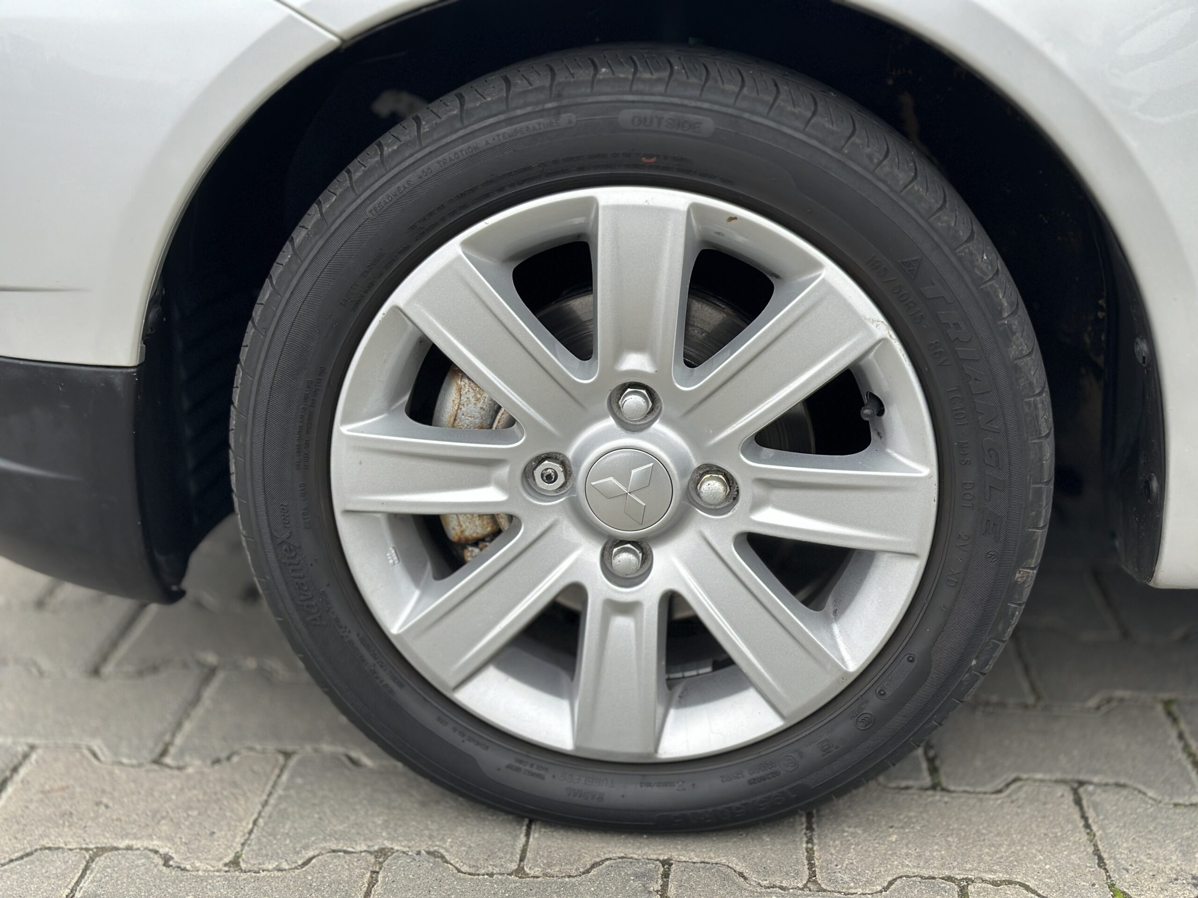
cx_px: 599
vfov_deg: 30.3
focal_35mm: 48
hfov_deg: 39.7
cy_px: 449
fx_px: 1661
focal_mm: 6.86
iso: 80
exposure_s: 1/171
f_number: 1.78
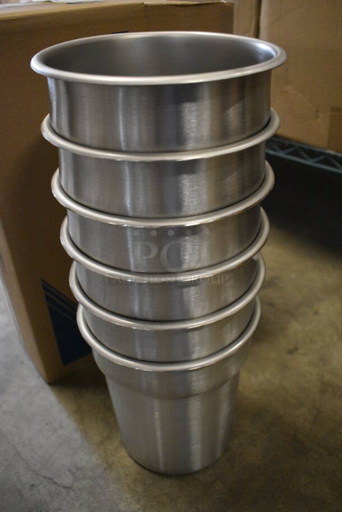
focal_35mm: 32
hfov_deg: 41.8
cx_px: 171
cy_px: 256
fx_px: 448
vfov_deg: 59.5
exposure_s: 1/125
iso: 4000
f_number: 3.8
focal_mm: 21
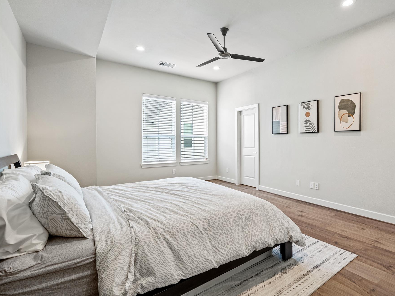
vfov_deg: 71.6
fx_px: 205
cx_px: 230
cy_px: 143
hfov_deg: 87.0
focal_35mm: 18
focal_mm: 16
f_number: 9
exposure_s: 1
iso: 200
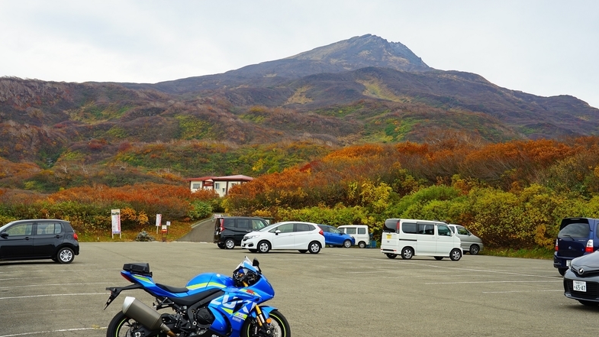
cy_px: 191
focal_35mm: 47
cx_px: 304
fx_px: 746
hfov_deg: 43.7
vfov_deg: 25.4
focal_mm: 44
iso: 100
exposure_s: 1/90
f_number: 8
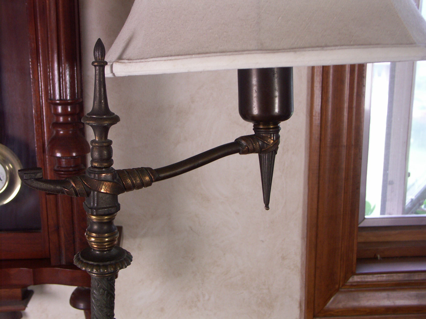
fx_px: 492
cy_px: 160
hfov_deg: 46.8
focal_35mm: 40
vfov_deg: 36.0
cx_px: 213
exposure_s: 1/25
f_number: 2.8
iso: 100
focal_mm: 10.41
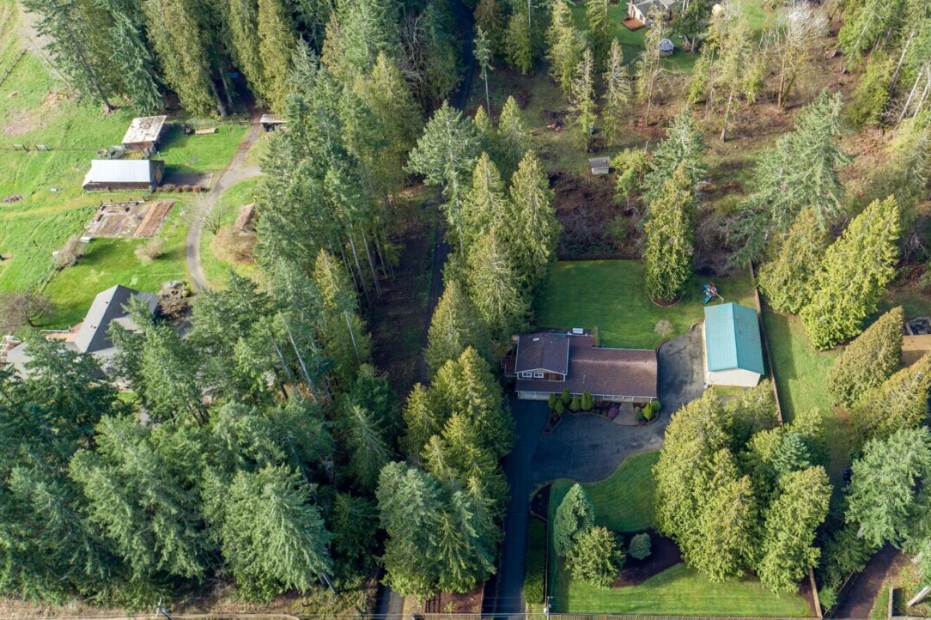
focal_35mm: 31
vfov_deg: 42.3
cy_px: 313
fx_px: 801
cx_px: 576
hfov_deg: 59.6
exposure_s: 1/320
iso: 100
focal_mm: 8.8
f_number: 4
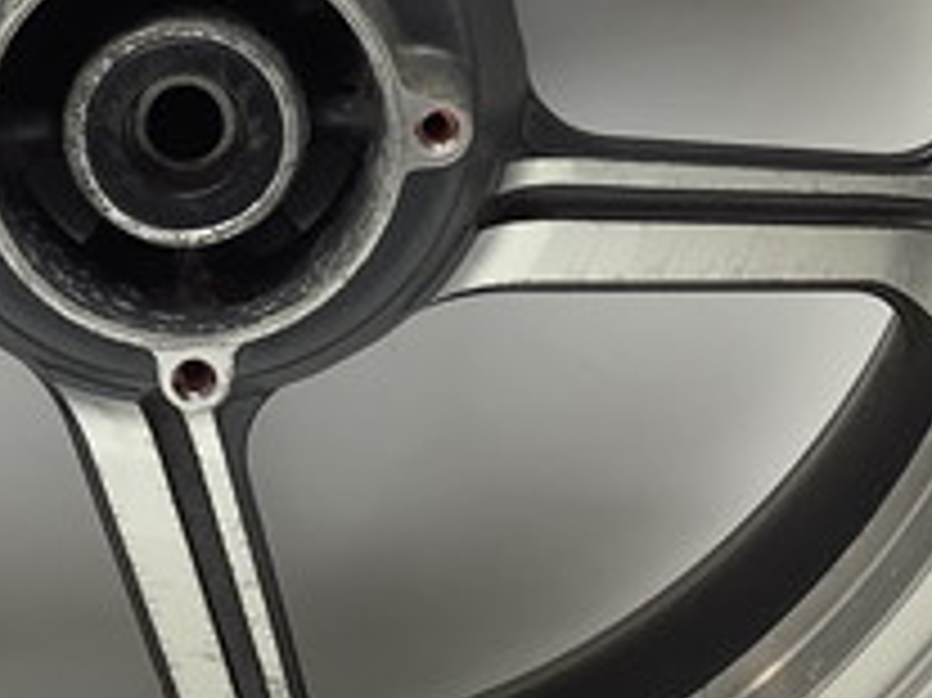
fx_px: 2422
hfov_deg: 21.5
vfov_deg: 16.2
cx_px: 189
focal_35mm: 90
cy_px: 68
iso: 50
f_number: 2.4
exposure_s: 1/60
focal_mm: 3.3
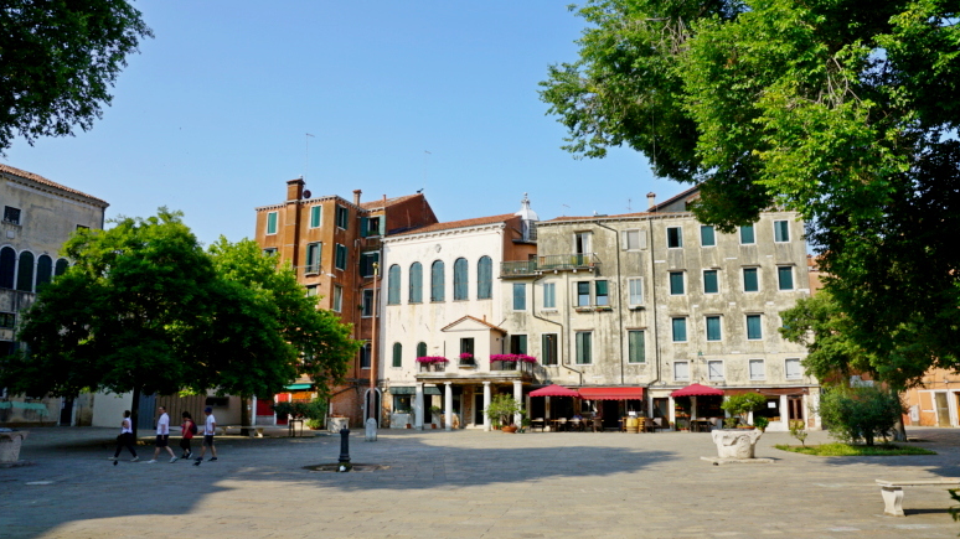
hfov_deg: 71.9
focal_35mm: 26
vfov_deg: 44.4
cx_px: 487
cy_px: 280
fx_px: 662
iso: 100
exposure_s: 1/160
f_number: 10
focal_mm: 24
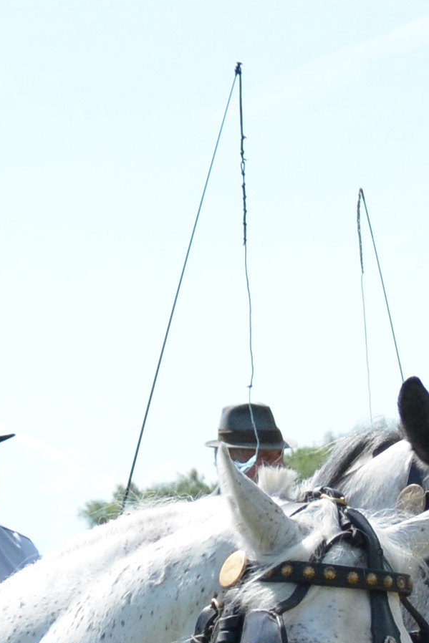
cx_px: 612
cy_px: 923
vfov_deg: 8.8
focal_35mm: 230
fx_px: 4109
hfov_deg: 5.9
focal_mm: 28
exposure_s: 1/4000
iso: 800
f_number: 5
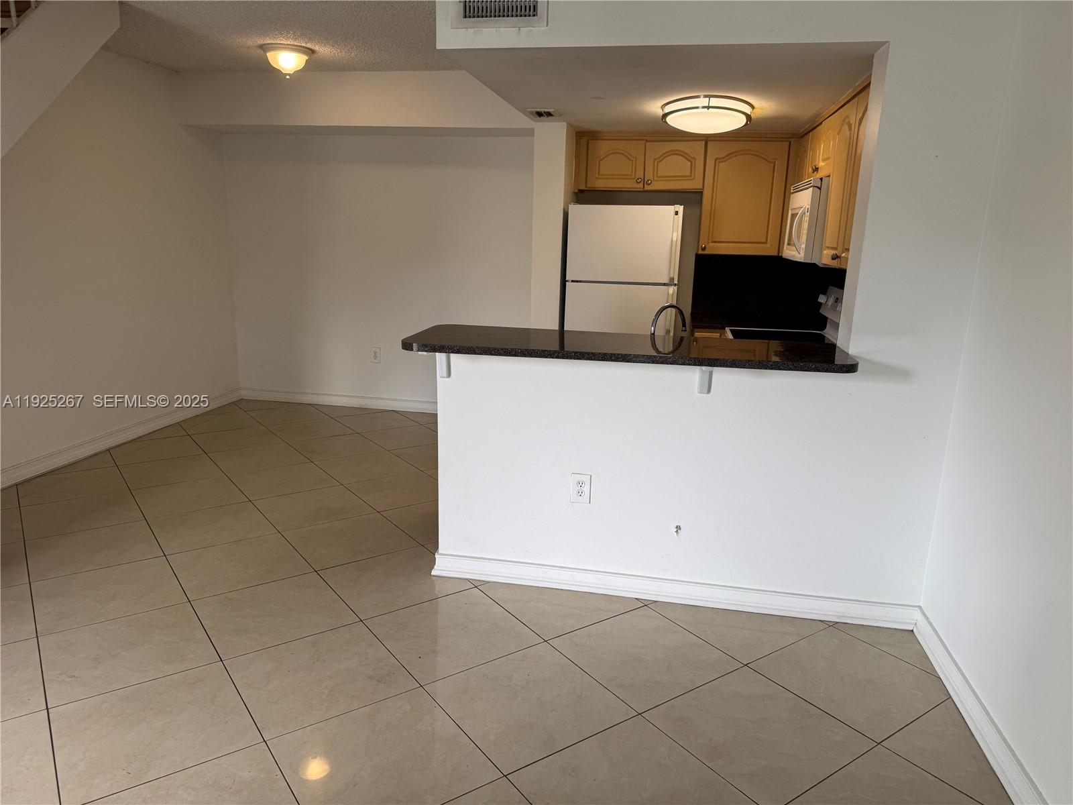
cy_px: 402
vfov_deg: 56.8
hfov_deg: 71.6
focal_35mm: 24
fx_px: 744
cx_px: 536
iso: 100
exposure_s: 1/120
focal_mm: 6.76
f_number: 1.78
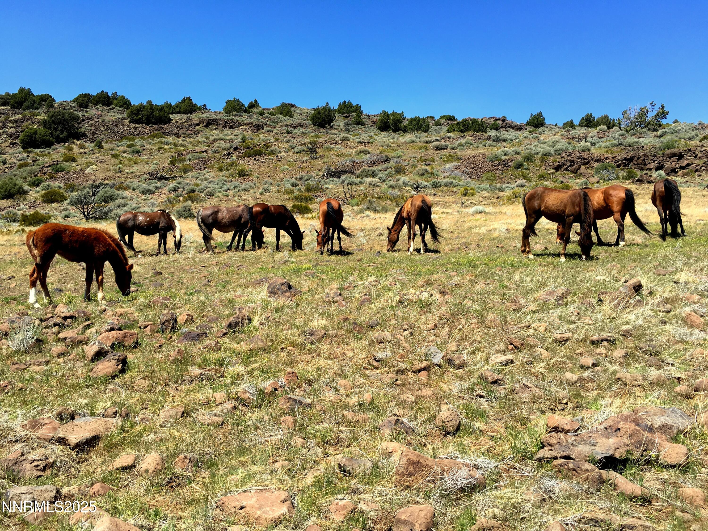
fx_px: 593
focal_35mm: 29
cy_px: 266
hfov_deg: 61.7
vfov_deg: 48.2
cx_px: 354
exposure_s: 1/1148
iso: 25
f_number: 2.2
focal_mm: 4.15
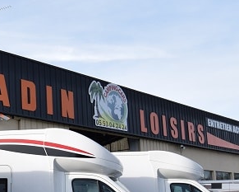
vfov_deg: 25.8
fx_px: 410
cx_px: -17
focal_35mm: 58
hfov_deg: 29.6
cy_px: 150
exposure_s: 1/200
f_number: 7.1
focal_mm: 10
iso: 100
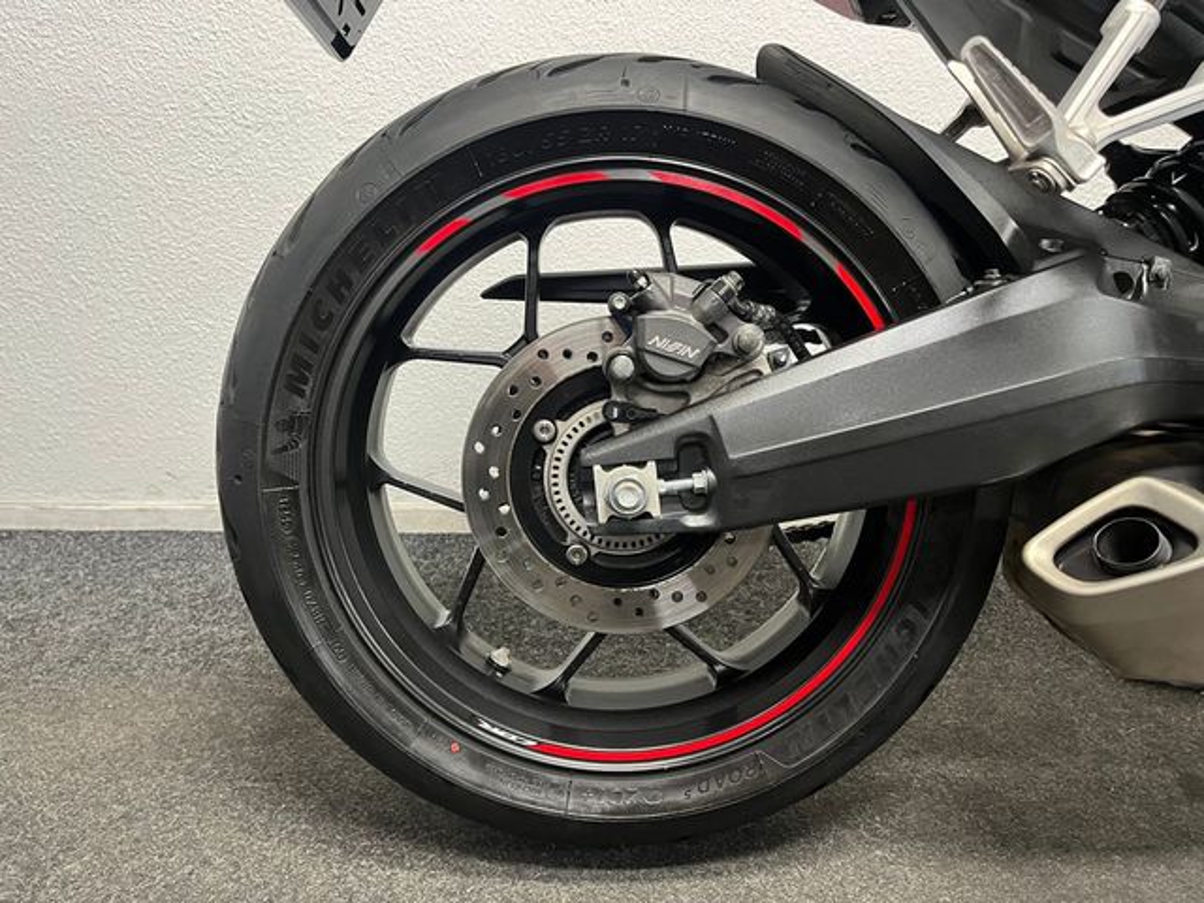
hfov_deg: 67.3
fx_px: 904
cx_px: 602
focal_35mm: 26
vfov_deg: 53.1
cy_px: 452
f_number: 1.6
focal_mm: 5.1
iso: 320
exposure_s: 1/50
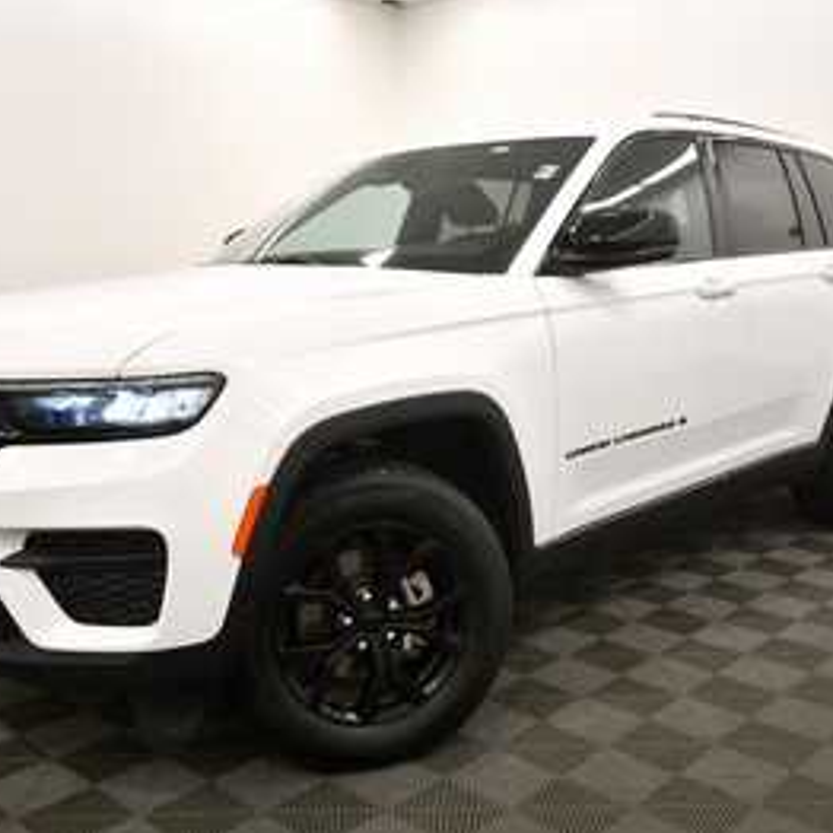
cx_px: 382
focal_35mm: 35
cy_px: 415
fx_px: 953
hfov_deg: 47.2
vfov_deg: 47.2
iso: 800
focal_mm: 18
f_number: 5.6
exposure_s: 1/200
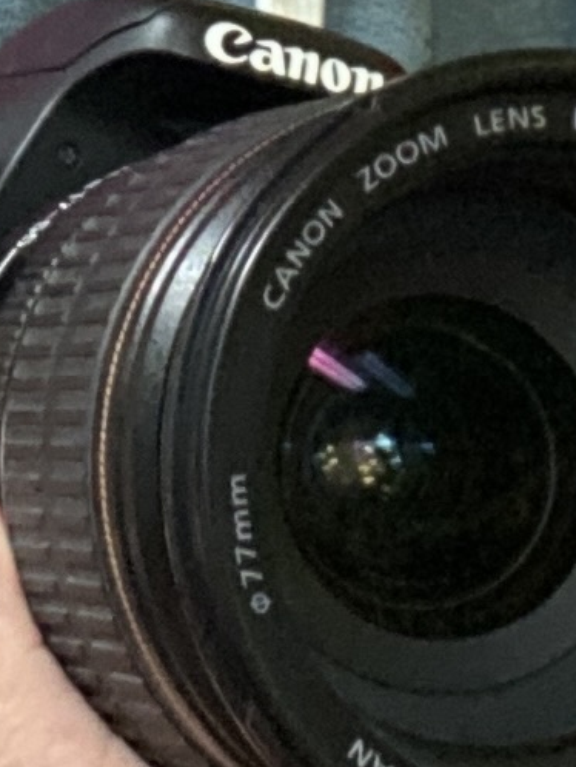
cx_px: 11
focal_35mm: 186
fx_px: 4123
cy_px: -425
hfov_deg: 8.0
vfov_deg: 10.2
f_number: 2.2
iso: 400
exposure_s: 1/30
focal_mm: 2.71
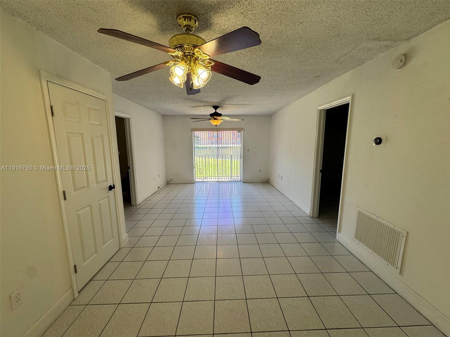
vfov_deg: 85.7
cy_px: 168
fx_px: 182
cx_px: 225
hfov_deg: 102.1
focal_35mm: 14
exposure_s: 1/120
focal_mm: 2.22
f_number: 2.2
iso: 64
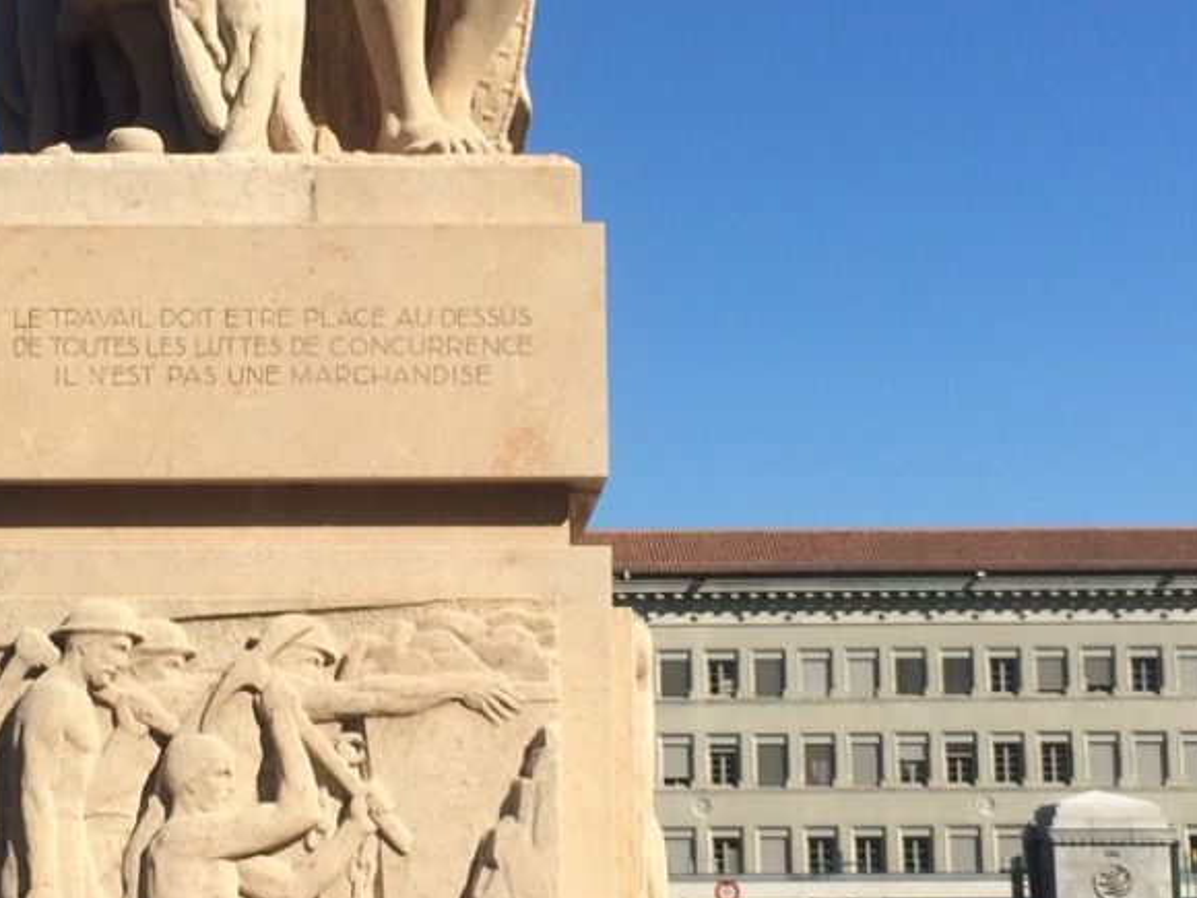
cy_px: 394
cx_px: 450
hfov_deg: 24.4
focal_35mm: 80
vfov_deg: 18.4
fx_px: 2766
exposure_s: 1/2415
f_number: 2.2
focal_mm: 4.15
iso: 32
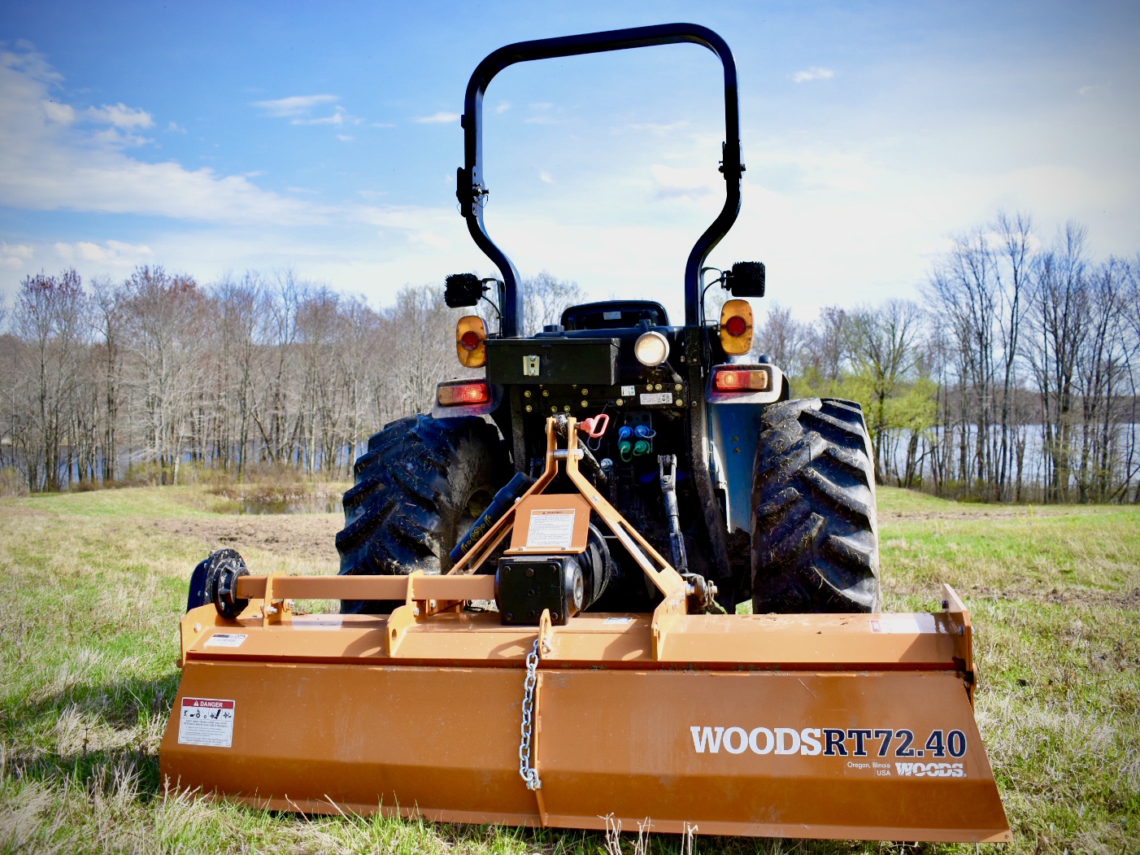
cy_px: 435
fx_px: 988
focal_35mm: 30
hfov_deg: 60.0
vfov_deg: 46.8
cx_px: 578
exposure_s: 1/3200
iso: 800
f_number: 3.5
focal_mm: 18
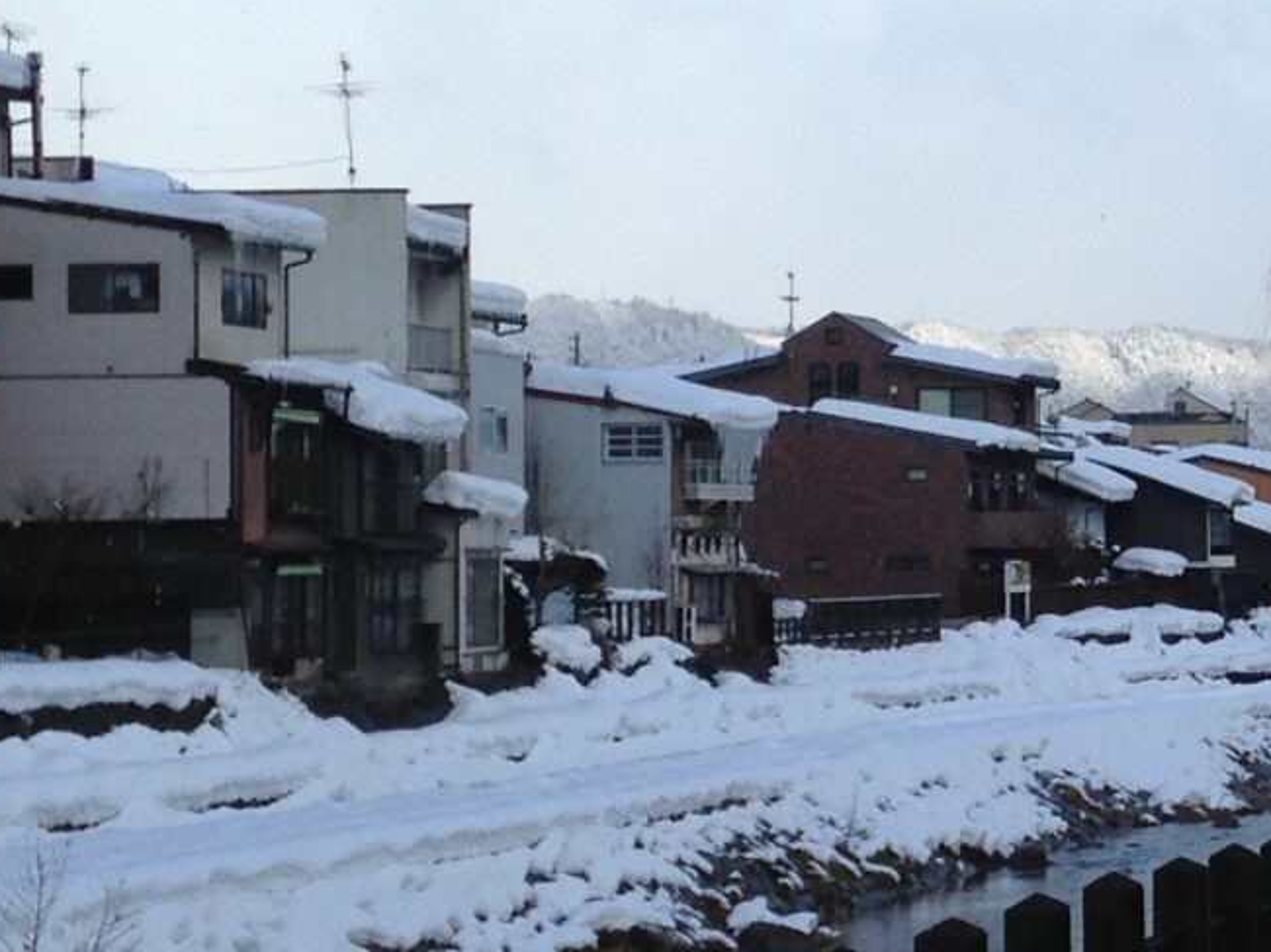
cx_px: 1601
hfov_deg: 14.6
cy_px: 452
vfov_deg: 11.4
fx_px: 4771
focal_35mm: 130
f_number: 2.4
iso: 50
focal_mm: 4.12
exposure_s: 1/1043
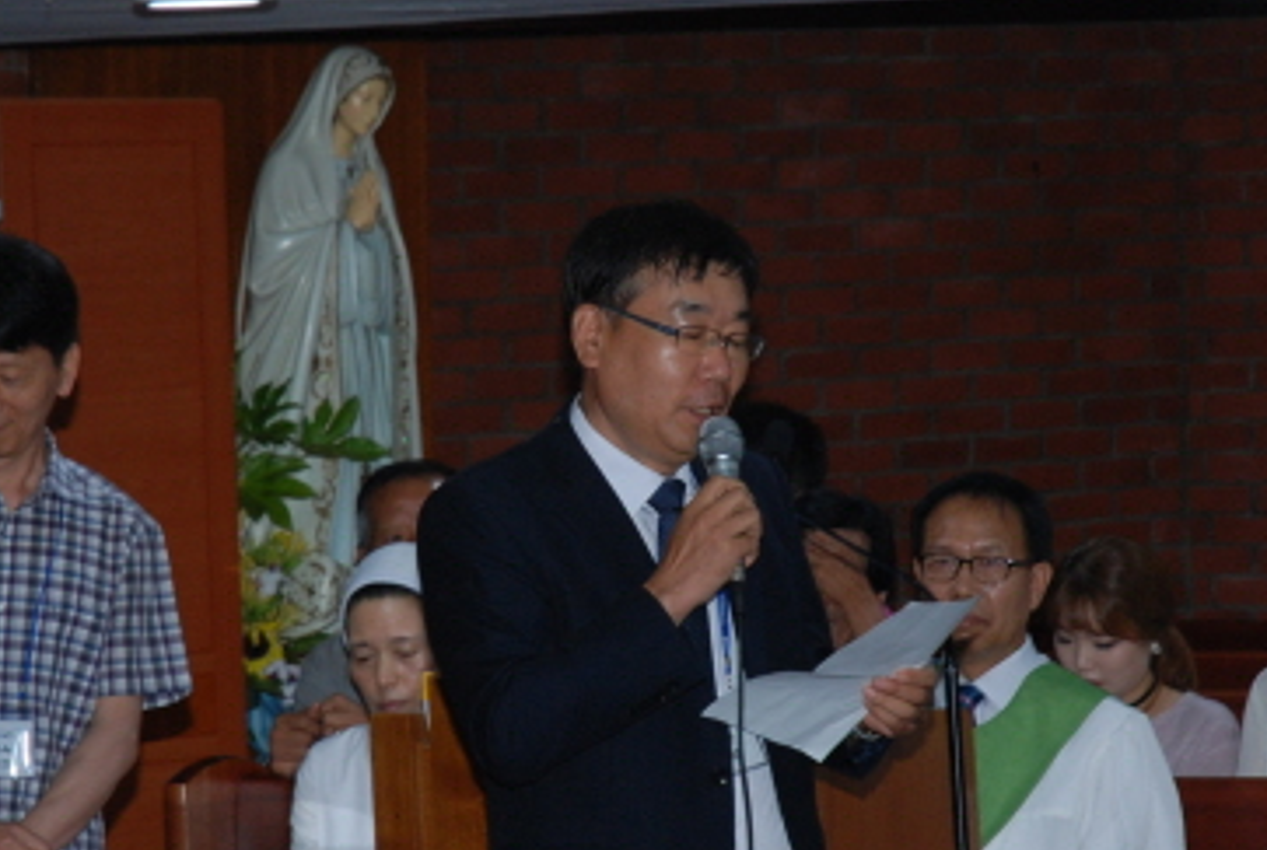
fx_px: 7371
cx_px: 648
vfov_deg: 6.6
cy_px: 512
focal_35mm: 209
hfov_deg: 9.8
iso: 400
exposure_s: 1/60
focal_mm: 70
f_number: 5.6
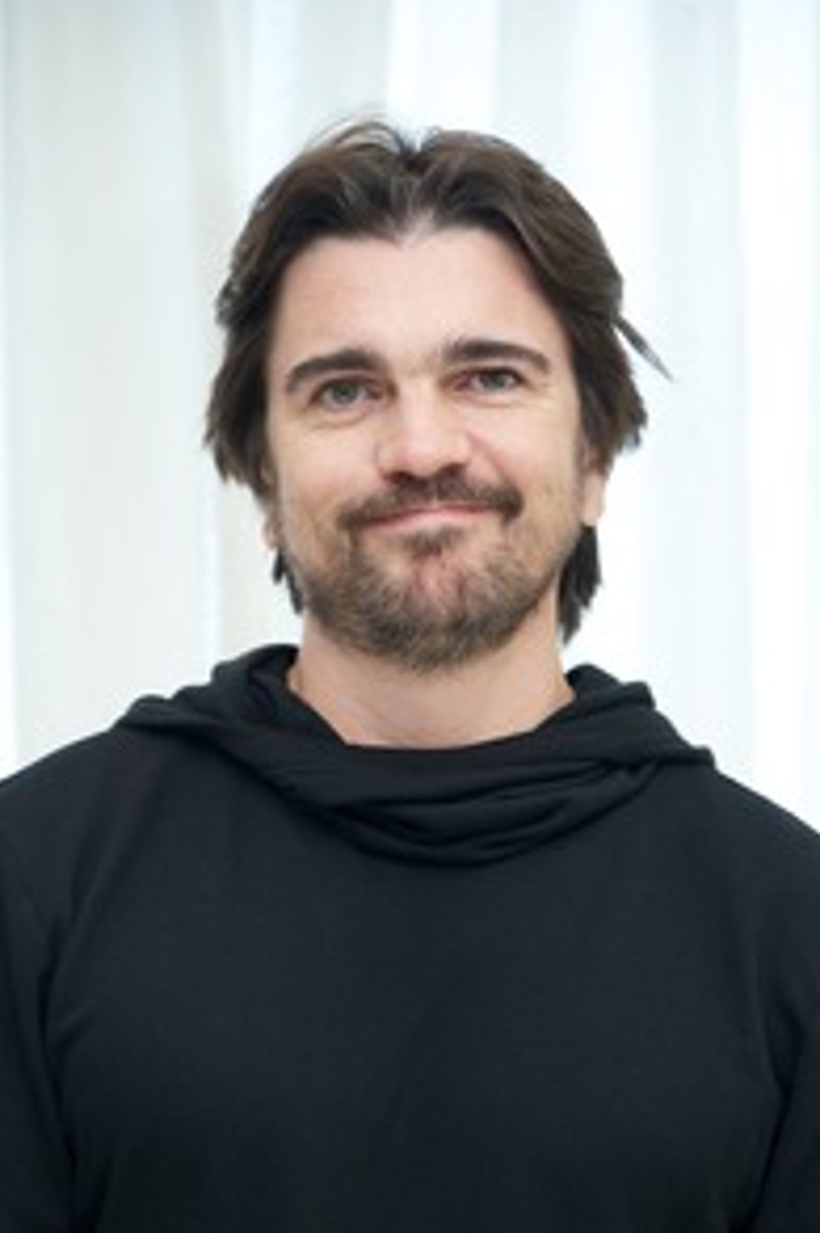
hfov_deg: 9.0
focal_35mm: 153
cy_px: 787
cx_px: 458
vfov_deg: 13.4
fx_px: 5233
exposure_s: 1/60
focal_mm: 112
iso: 500
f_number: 5.6
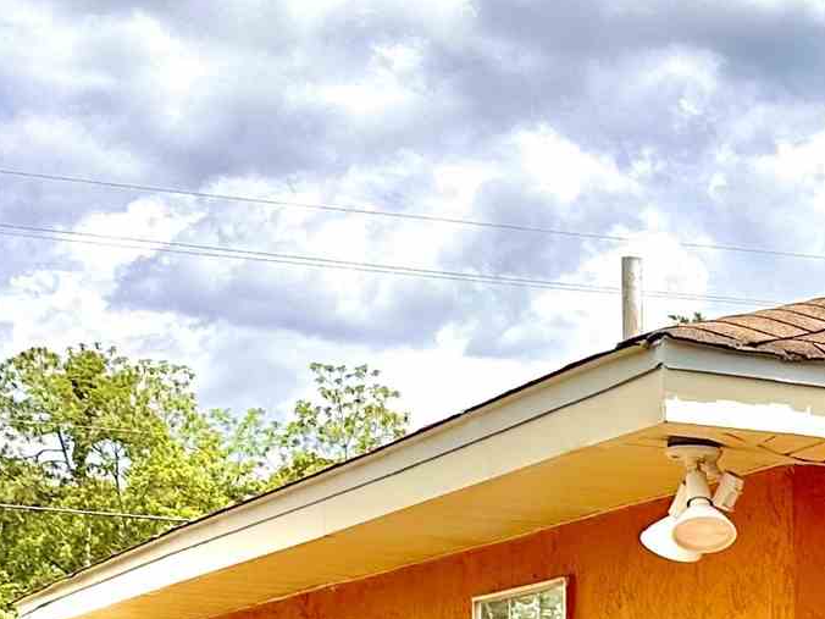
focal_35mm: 109
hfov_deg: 14.4
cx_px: 1751
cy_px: 838
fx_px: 2598
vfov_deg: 13.1
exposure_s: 1/5525
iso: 80
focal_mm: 6.86
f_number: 1.78
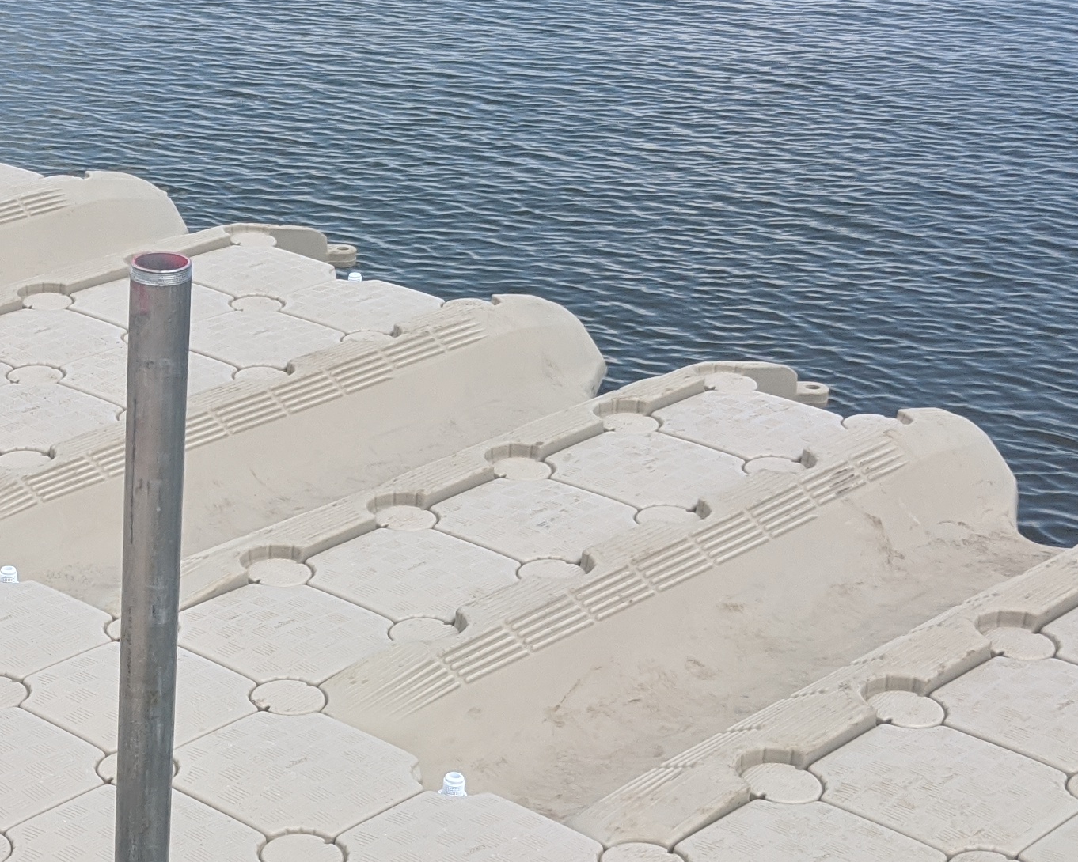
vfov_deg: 19.6
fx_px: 2489
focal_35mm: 78
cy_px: 616
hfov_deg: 23.4
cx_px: 0
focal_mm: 4.38
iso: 66
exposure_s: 1/1675
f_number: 1.73
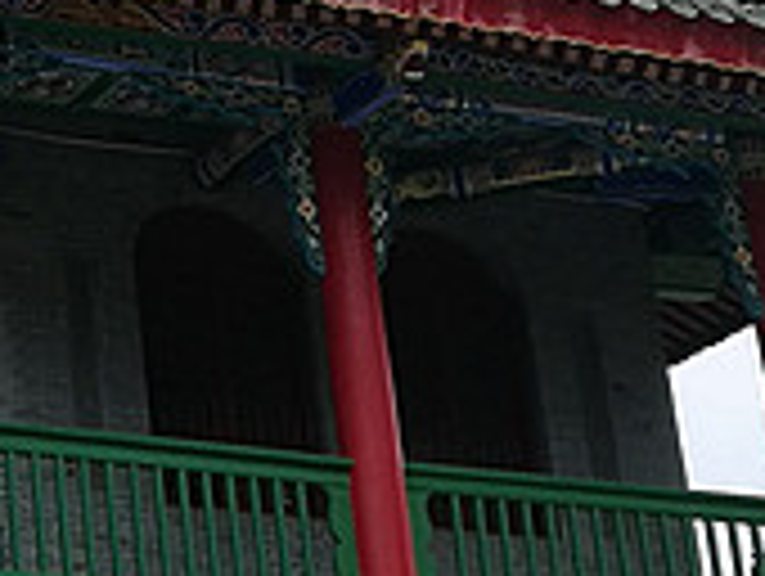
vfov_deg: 11.7
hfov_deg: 13.9
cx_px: -580
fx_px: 2811
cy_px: 135
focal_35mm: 127
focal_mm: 4.5
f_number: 2.2
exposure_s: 1/763
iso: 50
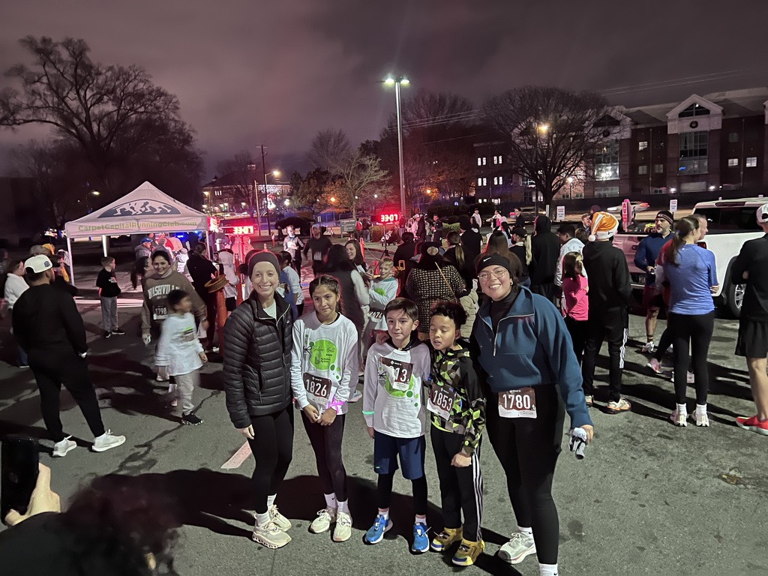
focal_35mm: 26
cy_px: 288
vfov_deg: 53.1
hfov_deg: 67.3
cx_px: 384
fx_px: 577
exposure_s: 1/17
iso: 1000
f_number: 1.5
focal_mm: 5.7
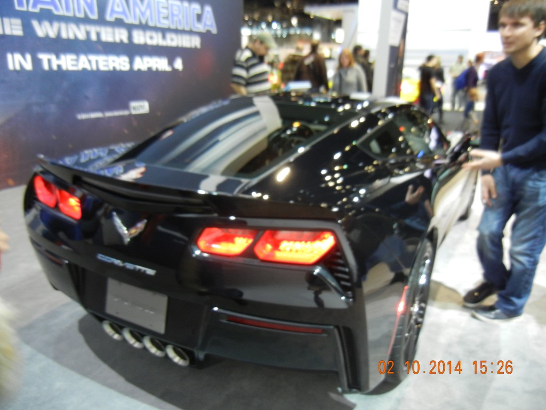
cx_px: 273
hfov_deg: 60.0
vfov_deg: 46.8
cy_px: 205
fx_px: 473
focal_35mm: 30
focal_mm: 5.4
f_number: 3.5
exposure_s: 1/27.2
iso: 400
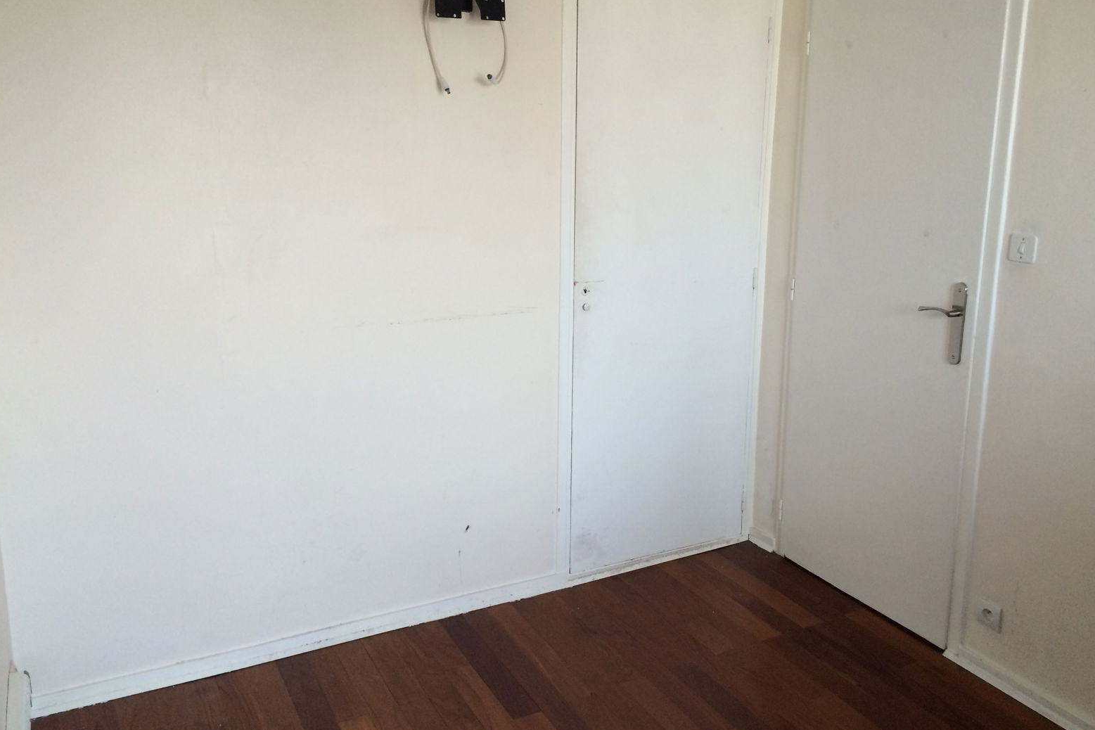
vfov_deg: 42.2
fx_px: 943
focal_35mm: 31
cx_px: 555
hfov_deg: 60.3
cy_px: 318
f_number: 2.2
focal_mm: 4.15
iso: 64
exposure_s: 1/33
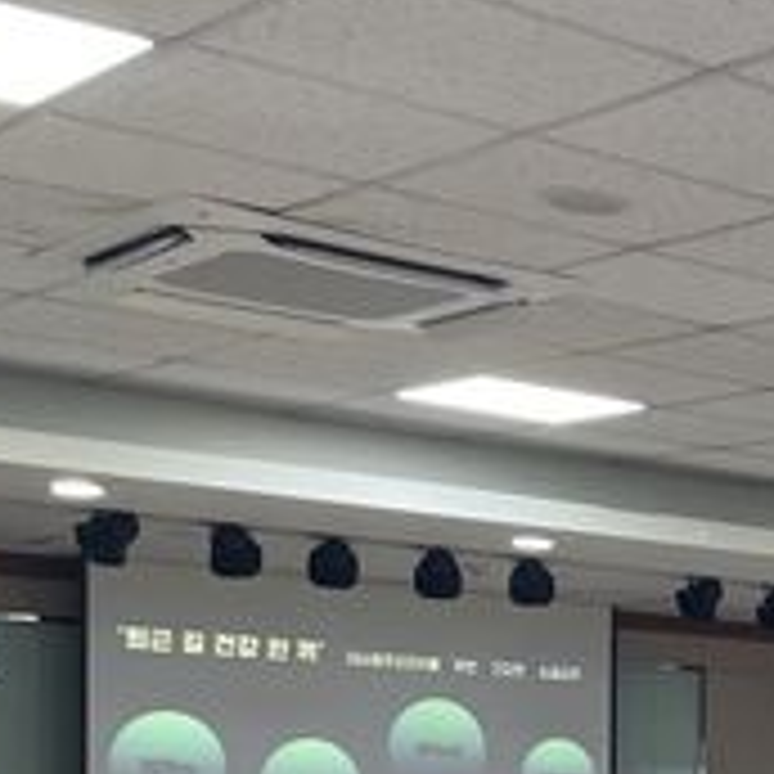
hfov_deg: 17.0
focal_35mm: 87
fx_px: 2201
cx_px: 1328
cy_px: 920
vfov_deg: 18.9
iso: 125
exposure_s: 1/120
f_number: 1.6
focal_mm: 4.2
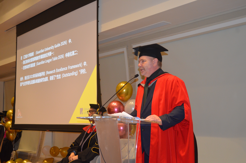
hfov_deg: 41.2
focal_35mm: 48
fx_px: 327
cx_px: 123
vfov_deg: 28.0
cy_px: 82
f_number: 4.8
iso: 1250
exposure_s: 1/60
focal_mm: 32
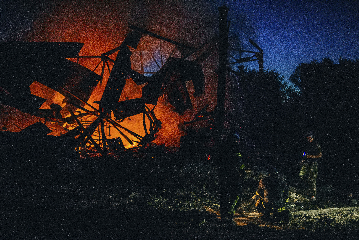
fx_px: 349
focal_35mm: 35
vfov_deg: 37.9
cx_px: 180
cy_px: 120
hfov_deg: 54.4
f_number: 2
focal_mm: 35
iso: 4500
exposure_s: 1/125
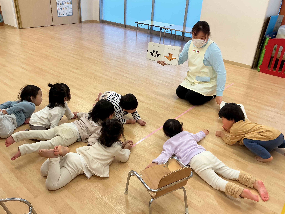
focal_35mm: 29
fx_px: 239
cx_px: 142
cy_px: 107
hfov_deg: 61.7
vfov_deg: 48.2
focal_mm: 3
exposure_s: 1/120
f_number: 1.8
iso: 50
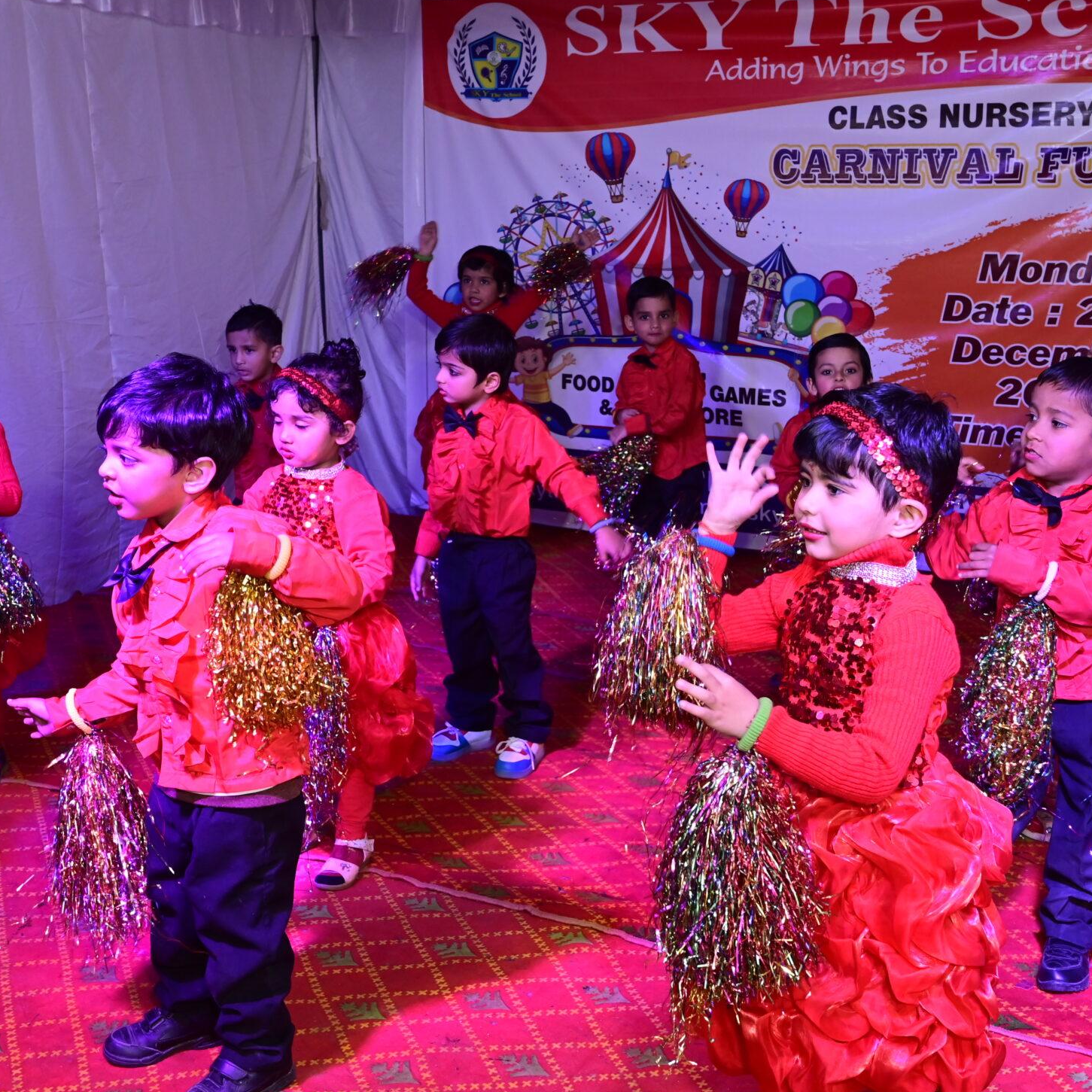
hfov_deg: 37.5
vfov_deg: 37.5
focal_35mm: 45
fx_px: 1606
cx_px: 522
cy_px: 585
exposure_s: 1/125
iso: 1600
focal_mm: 30
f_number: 7.1
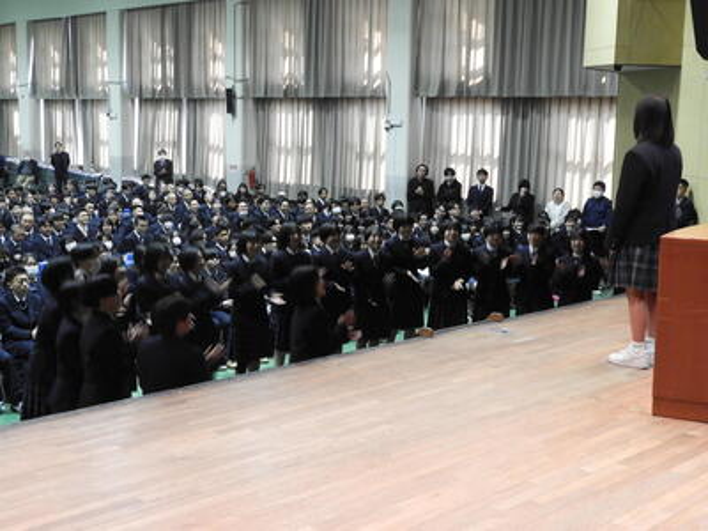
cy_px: 266
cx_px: 354
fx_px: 1023
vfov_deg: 29.1
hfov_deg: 38.2
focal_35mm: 50
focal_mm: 9
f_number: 4
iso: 400
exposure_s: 1/20
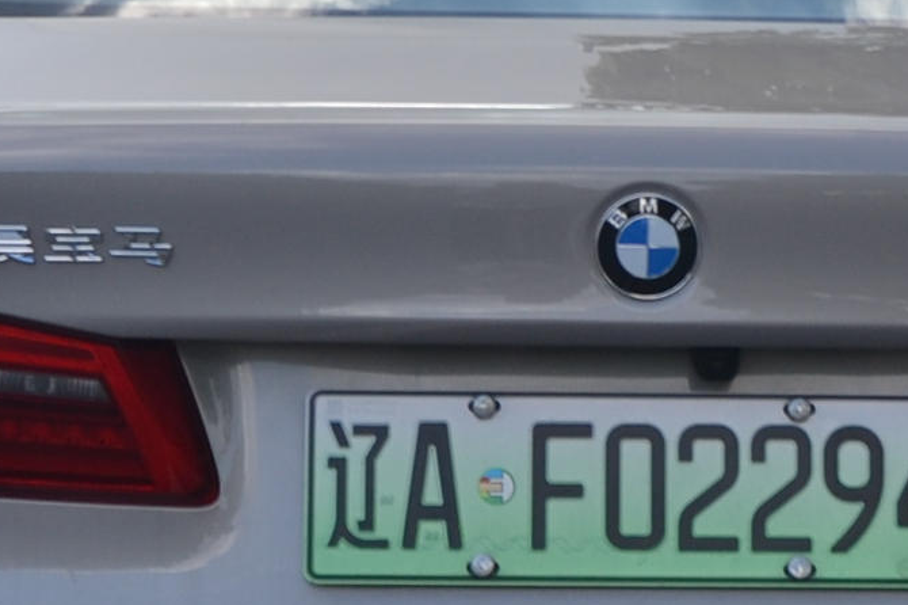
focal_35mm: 163
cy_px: 254
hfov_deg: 12.6
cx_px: 653
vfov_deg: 8.4
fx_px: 4098
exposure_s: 1/200
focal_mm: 21
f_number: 7.1
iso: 100
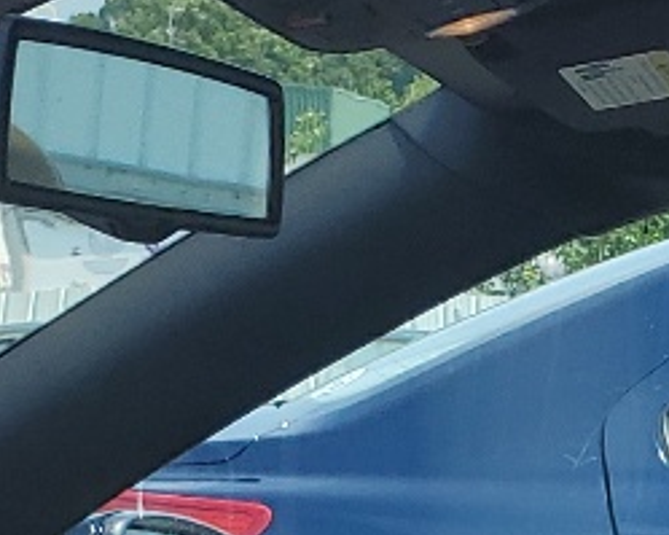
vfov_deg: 8.5
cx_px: 814
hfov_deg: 11.6
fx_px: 3226
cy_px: 1393
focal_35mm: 163
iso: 50
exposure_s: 1/1429
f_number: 1.5
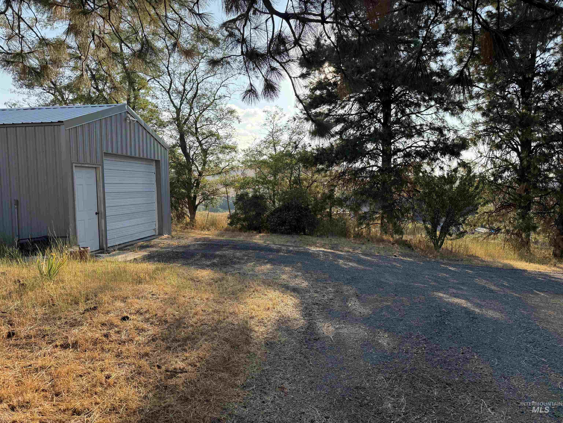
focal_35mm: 24
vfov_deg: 56.8
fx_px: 390
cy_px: 212
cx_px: 282
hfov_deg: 71.6
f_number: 1.78
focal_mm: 6.76
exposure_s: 1/1618
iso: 100
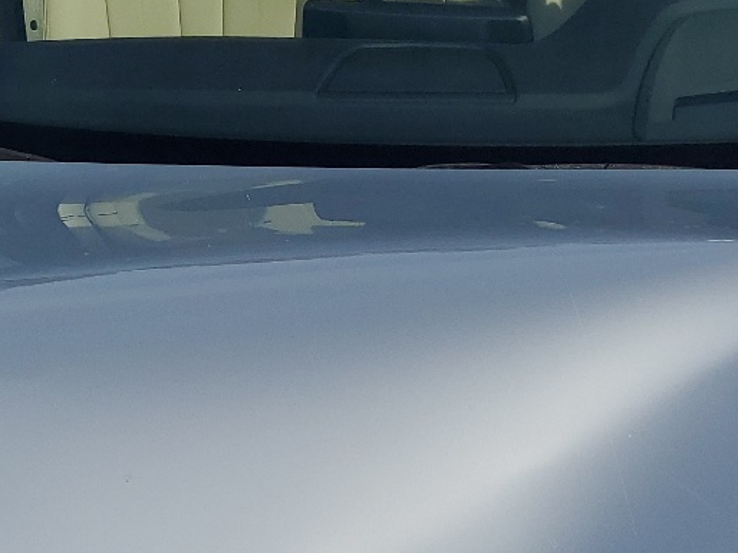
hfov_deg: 24.1
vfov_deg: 16.8
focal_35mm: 81
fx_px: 1726
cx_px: 363
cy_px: 786
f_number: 1.5
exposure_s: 1/5000
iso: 50
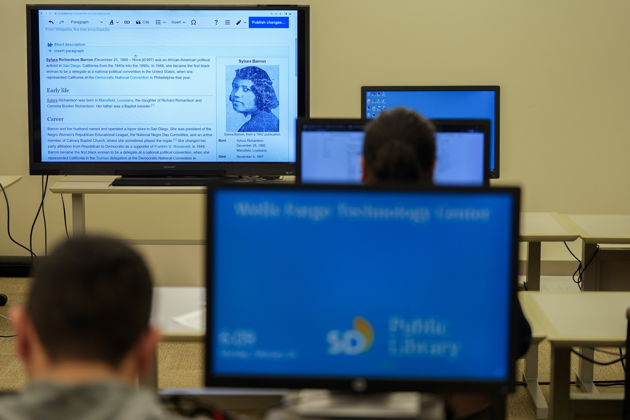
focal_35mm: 83
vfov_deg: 16.5
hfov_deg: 24.5
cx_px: 315
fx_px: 1452
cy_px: 210
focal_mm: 83
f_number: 2.8
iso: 1250
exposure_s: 1/640
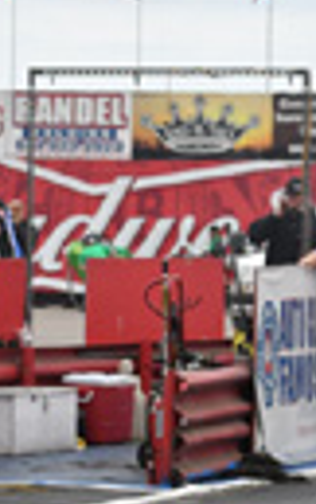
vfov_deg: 6.3
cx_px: 359
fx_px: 4559
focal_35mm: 332
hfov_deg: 4.0
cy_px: 432
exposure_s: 1/1000
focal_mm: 70
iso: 160
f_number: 5.6
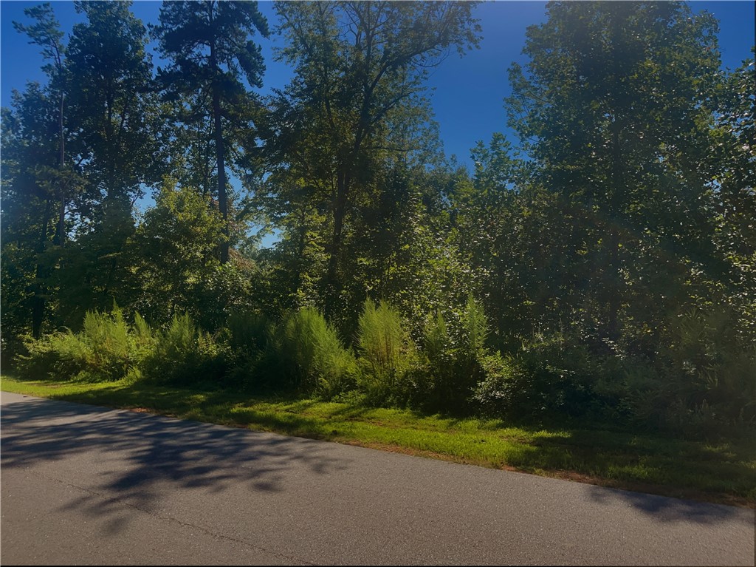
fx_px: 568
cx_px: 378
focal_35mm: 26
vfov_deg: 53.0
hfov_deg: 67.3
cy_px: 284
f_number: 1.6
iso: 50
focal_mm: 5.1
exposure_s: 1/8547
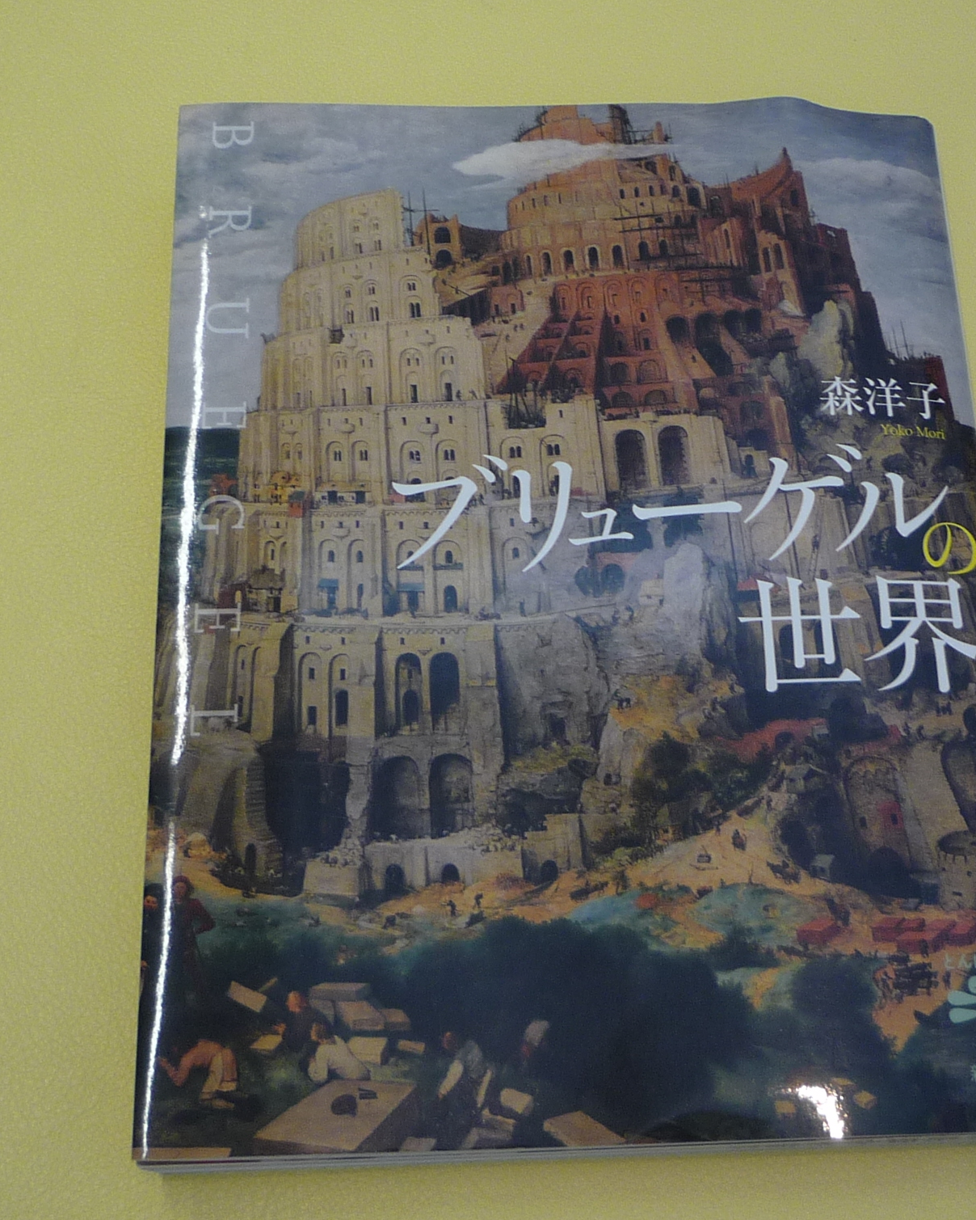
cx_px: 542
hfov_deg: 30.8
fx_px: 1769
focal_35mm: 49
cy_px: 602
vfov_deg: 38.0
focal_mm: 4.4
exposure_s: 1/30
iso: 100
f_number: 2.8
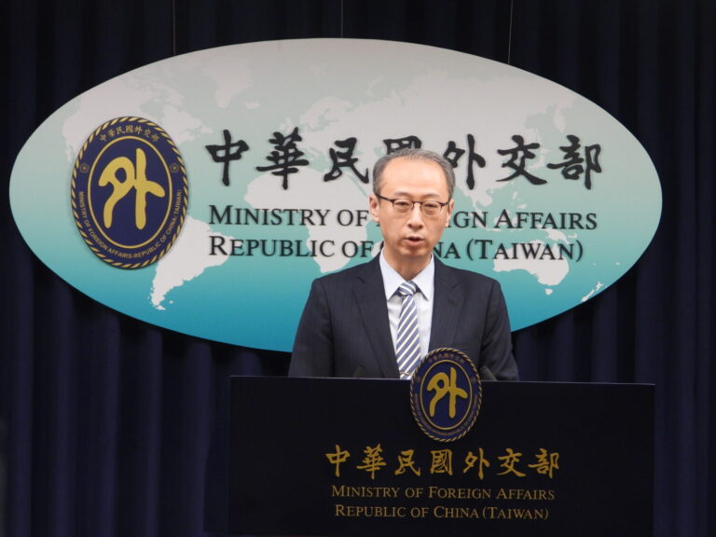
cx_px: 358
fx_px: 4137
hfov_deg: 9.9
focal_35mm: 200
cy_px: 268
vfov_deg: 7.4
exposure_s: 1/50
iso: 400
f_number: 4.5
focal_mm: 35.9
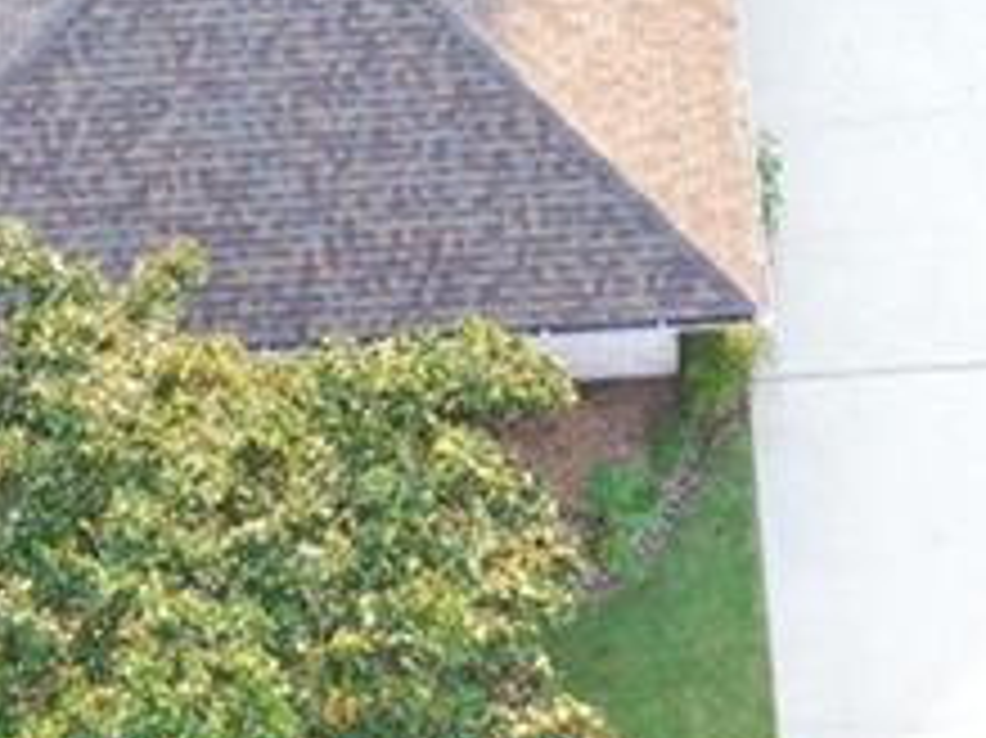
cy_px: -684
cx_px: 536
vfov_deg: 10.8
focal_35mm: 126
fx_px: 3587
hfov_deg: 15.6
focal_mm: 10.26
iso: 100
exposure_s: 1/60
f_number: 3.5
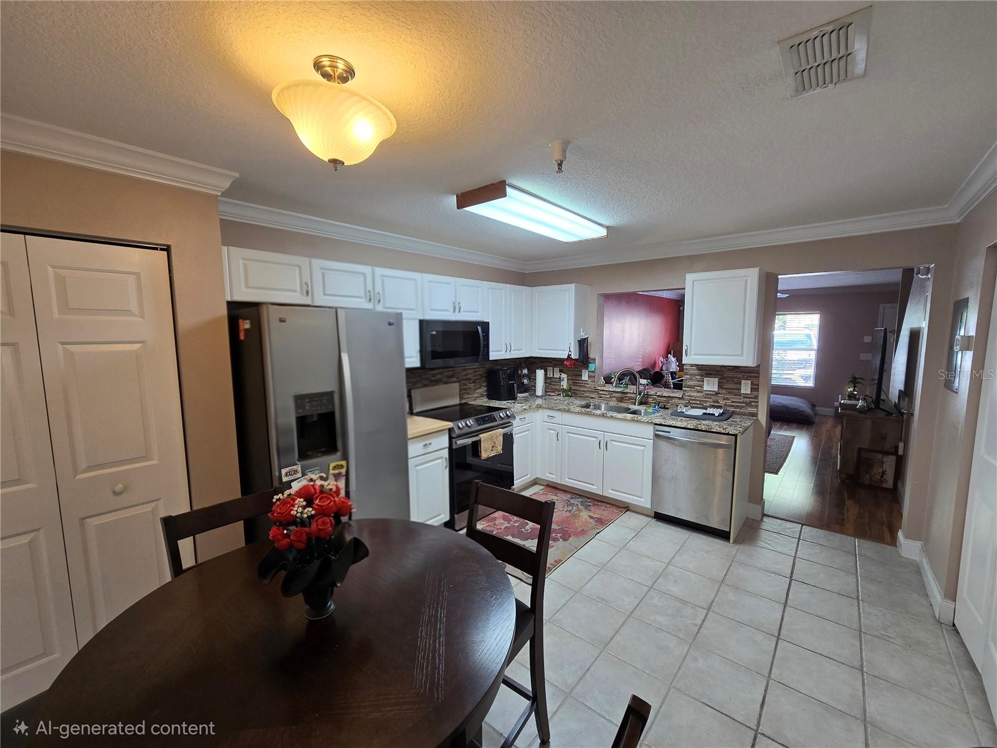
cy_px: 374
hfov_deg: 106.2
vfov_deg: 89.9
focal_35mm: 13
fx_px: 374
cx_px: 498
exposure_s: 1/60.2
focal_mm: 2.2
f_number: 2.2
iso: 100
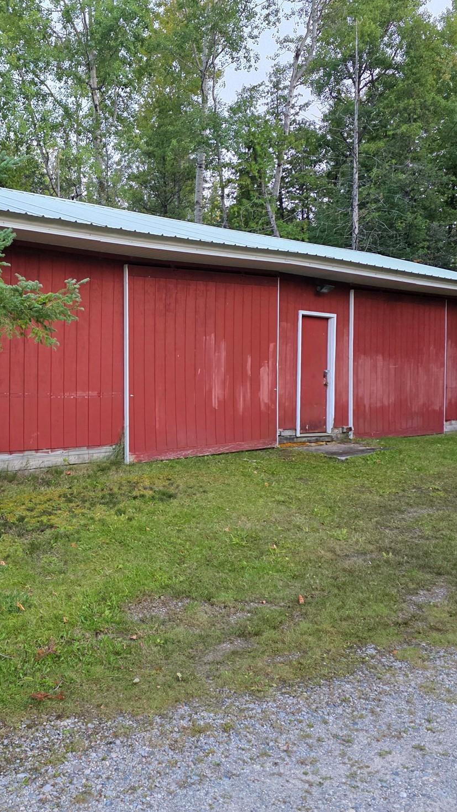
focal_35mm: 35
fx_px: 754
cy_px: 389
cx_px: 106
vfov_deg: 56.6
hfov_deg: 33.0
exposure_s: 1/120
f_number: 1.7
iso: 500
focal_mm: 6.3
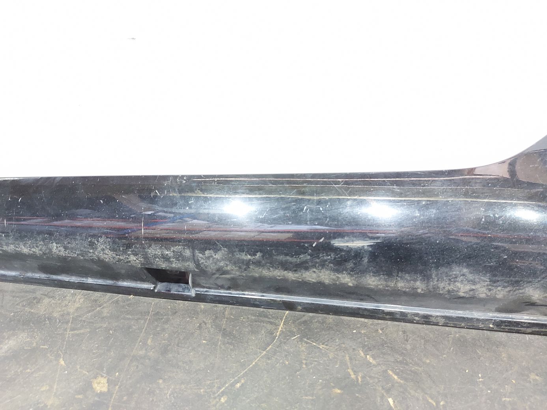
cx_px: 274
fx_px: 379
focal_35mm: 24
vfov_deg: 56.8
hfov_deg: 71.6
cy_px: 205
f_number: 1.8
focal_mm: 5.23
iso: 400
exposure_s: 1/25
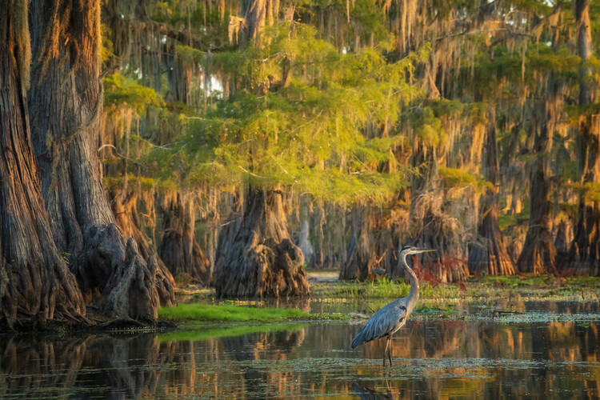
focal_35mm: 198
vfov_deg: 6.9
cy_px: 200
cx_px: 300
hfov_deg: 10.4
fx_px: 3300
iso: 4000
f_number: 11
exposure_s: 1/250
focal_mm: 198
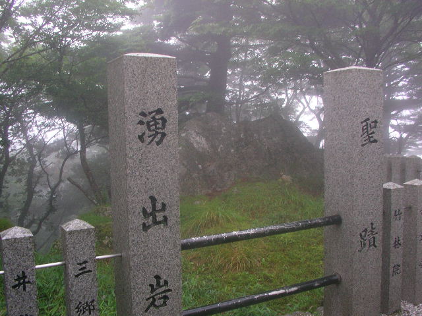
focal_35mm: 37
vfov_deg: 38.7
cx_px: 211
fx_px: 451
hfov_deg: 50.1
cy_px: 158
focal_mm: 5.7
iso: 100
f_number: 2.8
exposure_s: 1/20
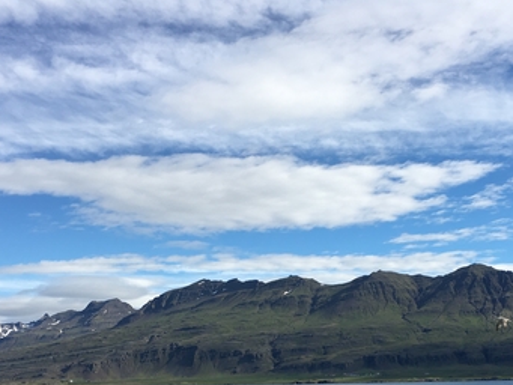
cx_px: 311
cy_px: 332
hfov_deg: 37.3
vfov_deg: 27.7
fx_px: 756
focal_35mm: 51
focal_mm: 4.15
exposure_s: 1/1709
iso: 25
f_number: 2.2
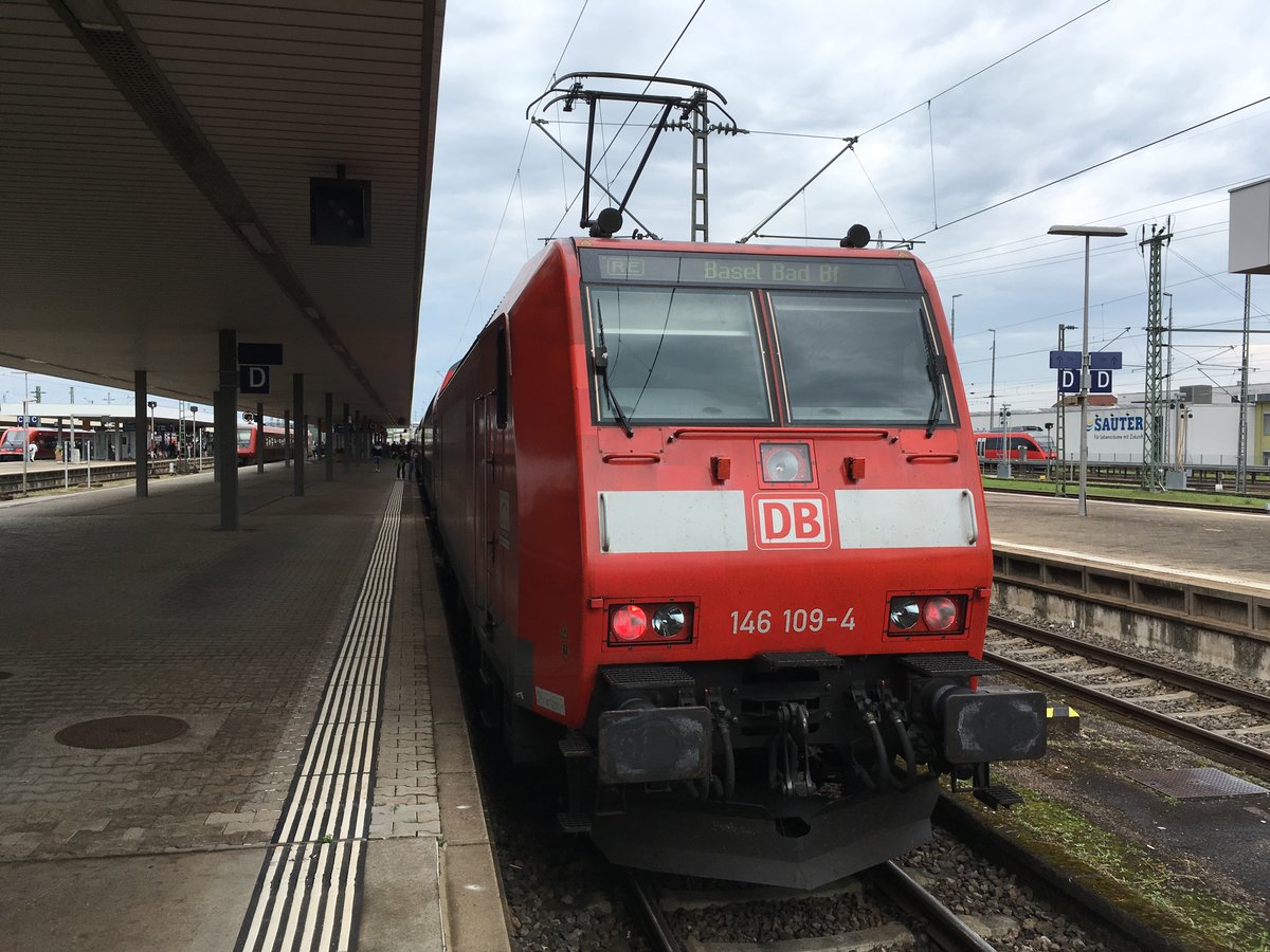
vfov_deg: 48.2
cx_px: 635
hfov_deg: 61.7
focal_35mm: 29
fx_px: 1064
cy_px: 476
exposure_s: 1/884
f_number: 2.2
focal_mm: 4.15
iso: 25
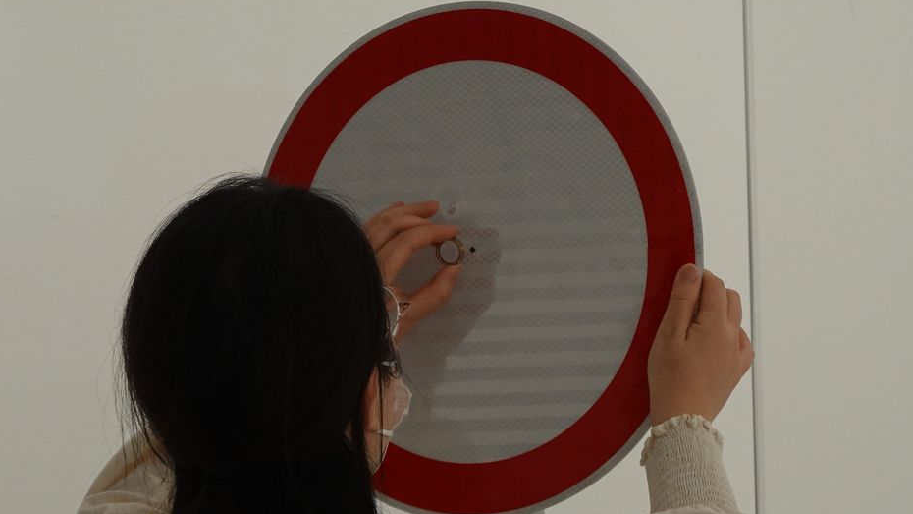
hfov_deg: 8.6
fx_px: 6052
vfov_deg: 4.9
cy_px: 245
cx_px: 465
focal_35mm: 250
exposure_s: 1/160
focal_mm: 53.6
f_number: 4.5
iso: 640
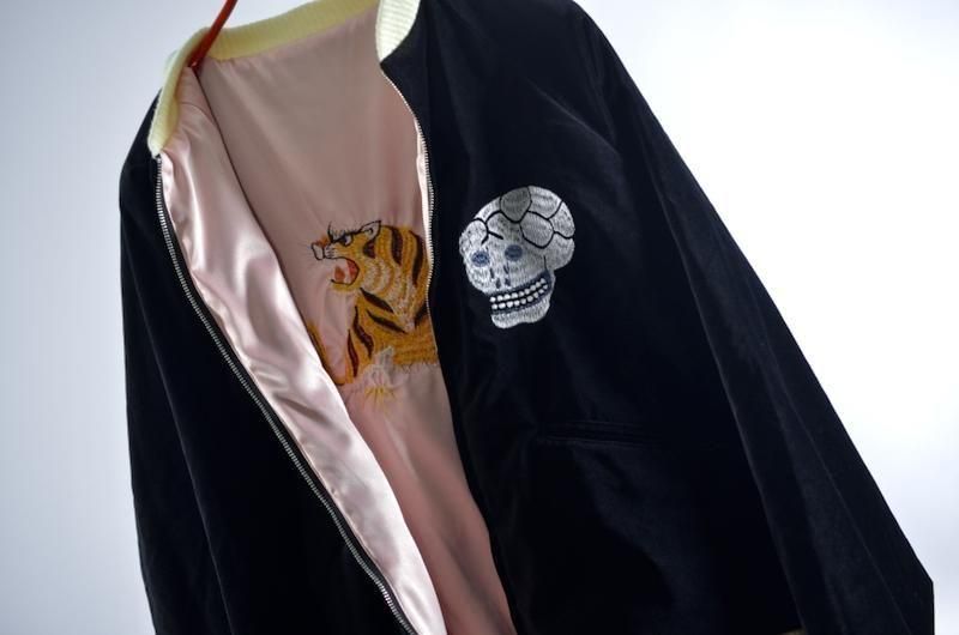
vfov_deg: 22.5
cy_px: 318
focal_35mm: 60
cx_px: 480
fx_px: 1595
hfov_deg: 33.5
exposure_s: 1/60
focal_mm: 40
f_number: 4
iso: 800
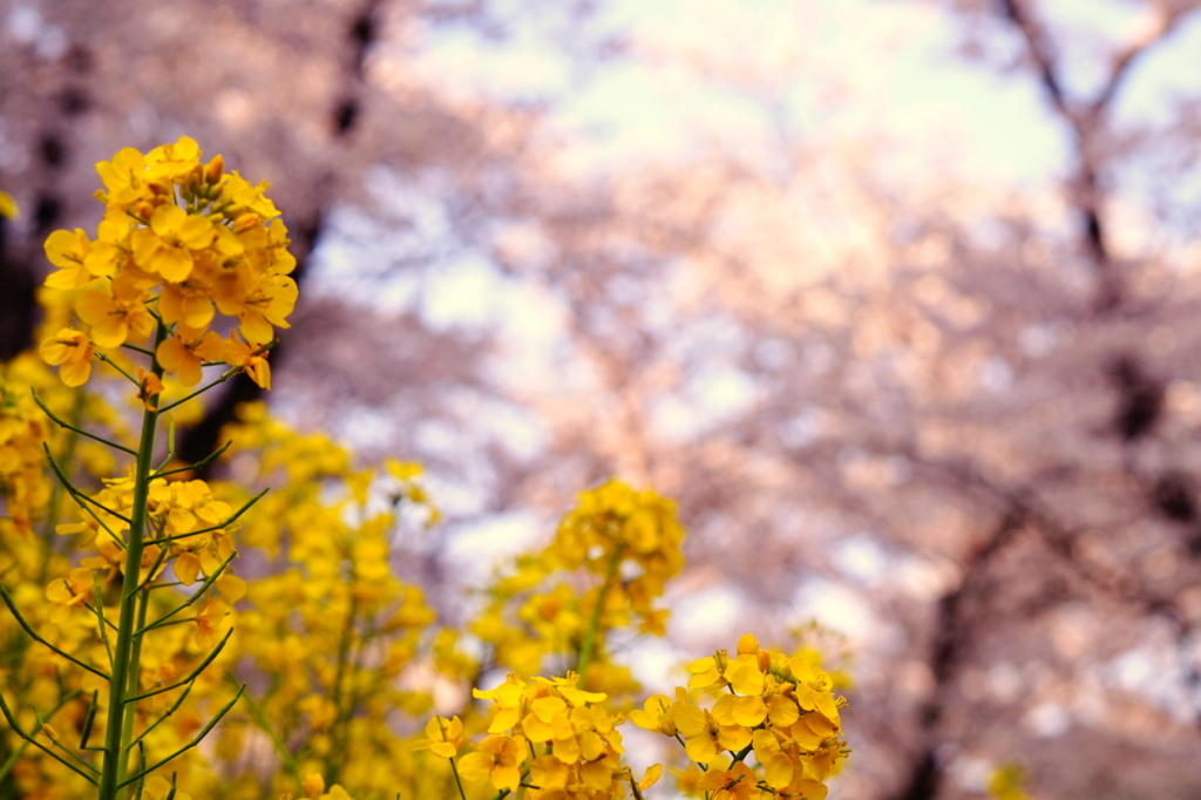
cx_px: 600
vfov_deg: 18.2
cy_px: 400
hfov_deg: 27.0
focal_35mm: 75
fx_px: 2501
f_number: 5.6
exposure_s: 1/200
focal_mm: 50
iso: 100
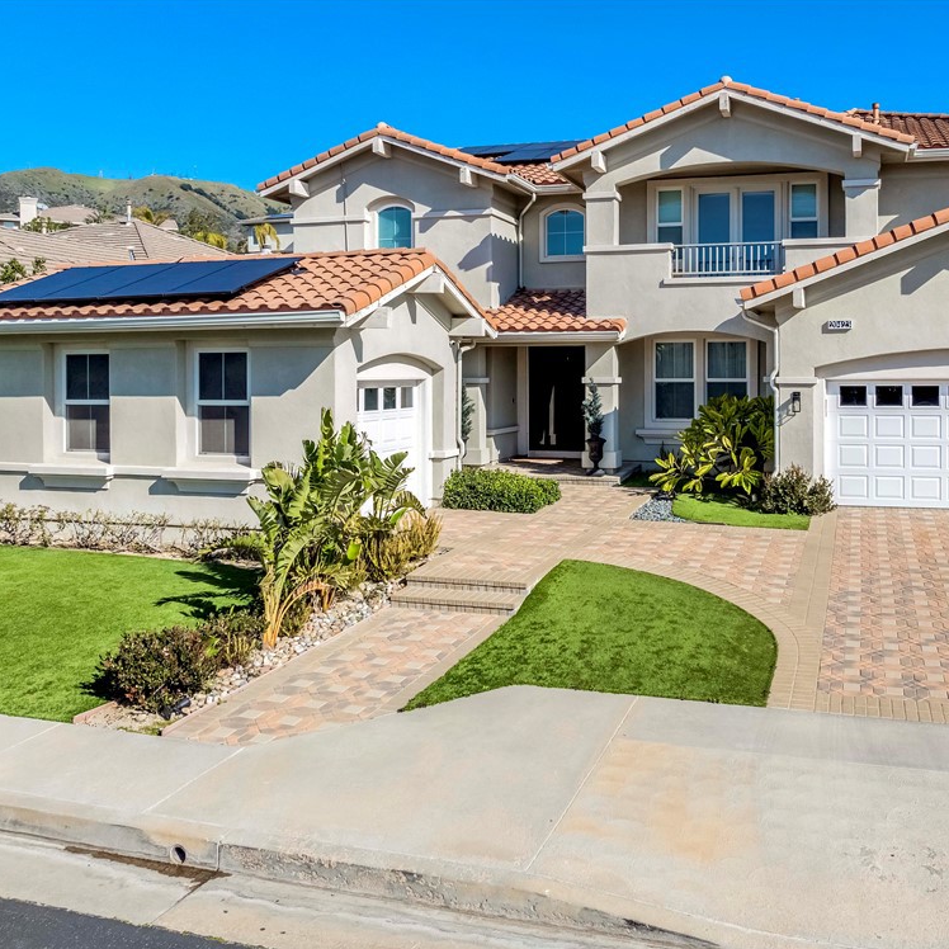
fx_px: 899
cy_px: 482
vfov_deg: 55.6
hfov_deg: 54.9
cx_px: 604
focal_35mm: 29
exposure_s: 1/2000
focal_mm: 12.29
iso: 100
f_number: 2.8
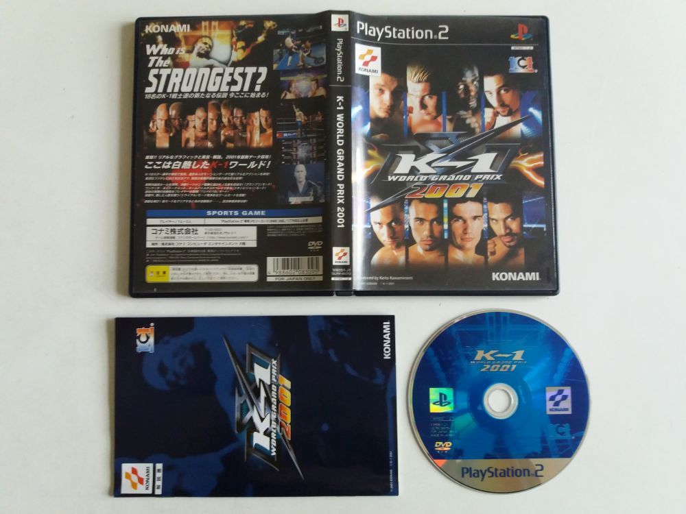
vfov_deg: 49.7
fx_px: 555
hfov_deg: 63.4
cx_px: 343
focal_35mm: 28
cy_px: 257
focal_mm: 3.7
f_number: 1.9
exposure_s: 1/17
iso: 250
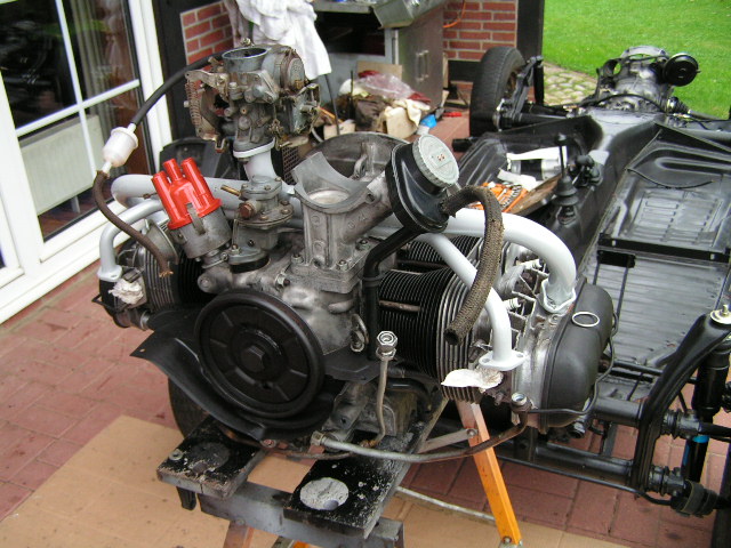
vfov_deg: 37.7
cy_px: 274
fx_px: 802
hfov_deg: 49.0
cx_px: 366
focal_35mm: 38
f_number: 2.8
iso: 100
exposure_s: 1/50
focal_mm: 6.3
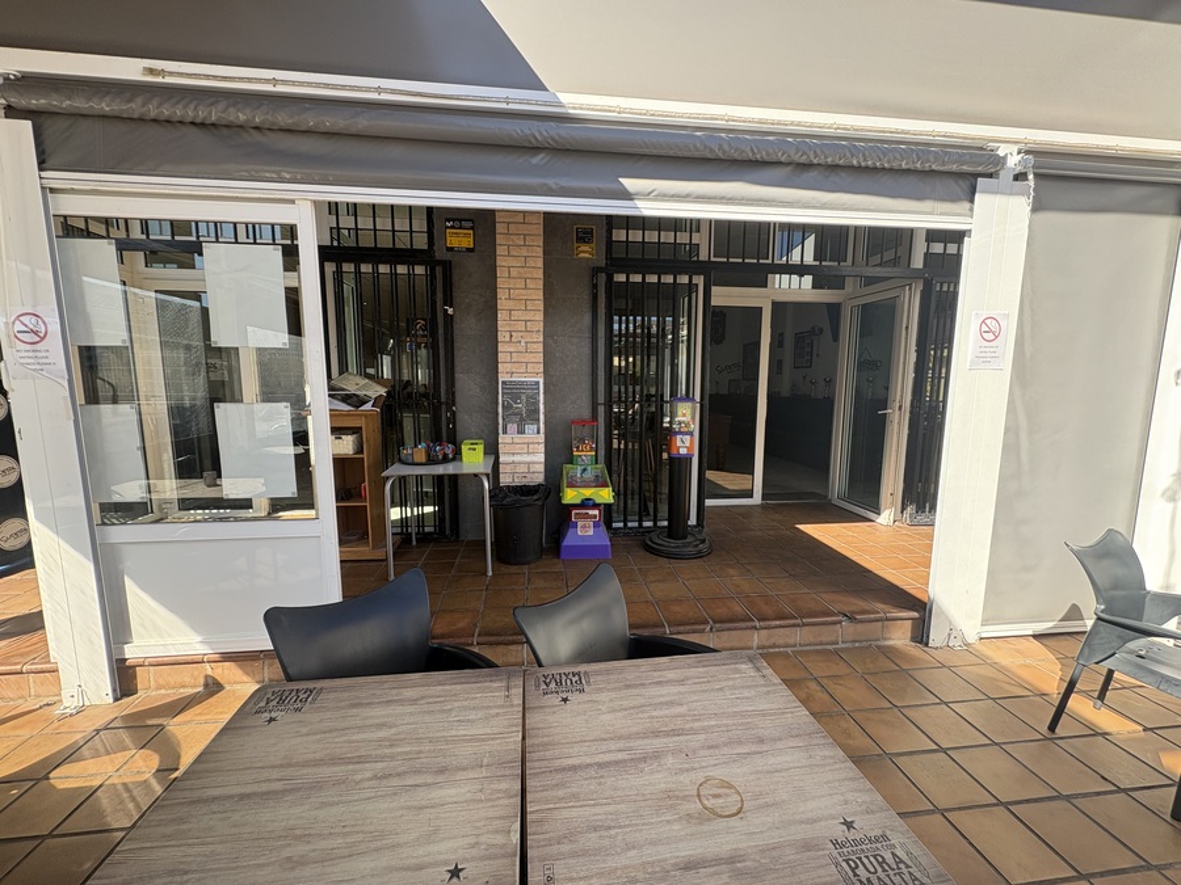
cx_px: 590
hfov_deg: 102.1
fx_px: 478
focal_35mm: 14
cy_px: 442
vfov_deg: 85.7
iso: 64
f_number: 2.2
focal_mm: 2.22
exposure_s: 1/224
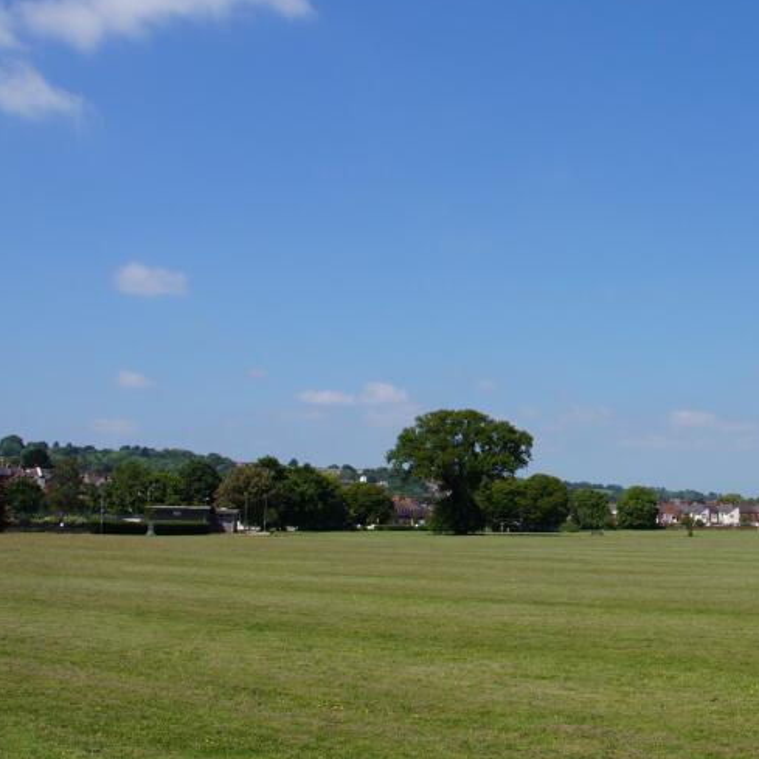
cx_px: 616
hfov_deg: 34.2
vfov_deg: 35.3
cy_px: 335
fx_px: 1191
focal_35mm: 48
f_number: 10
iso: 100
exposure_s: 1/200
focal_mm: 18
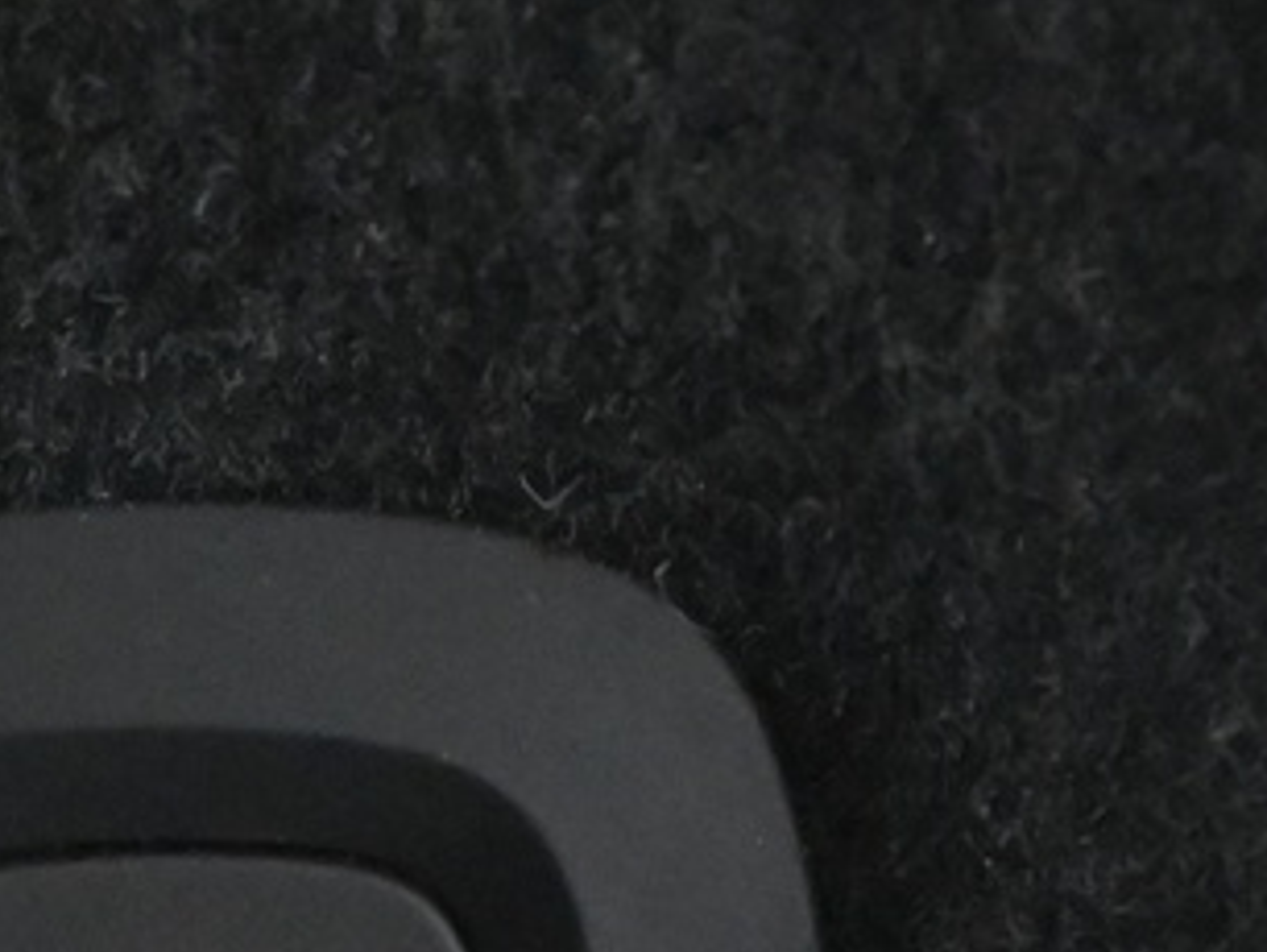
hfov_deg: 6.3
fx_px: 11448
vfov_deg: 4.7
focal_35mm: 313
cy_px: 1432
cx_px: 87
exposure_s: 1/60
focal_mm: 41
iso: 6400
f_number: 5.6
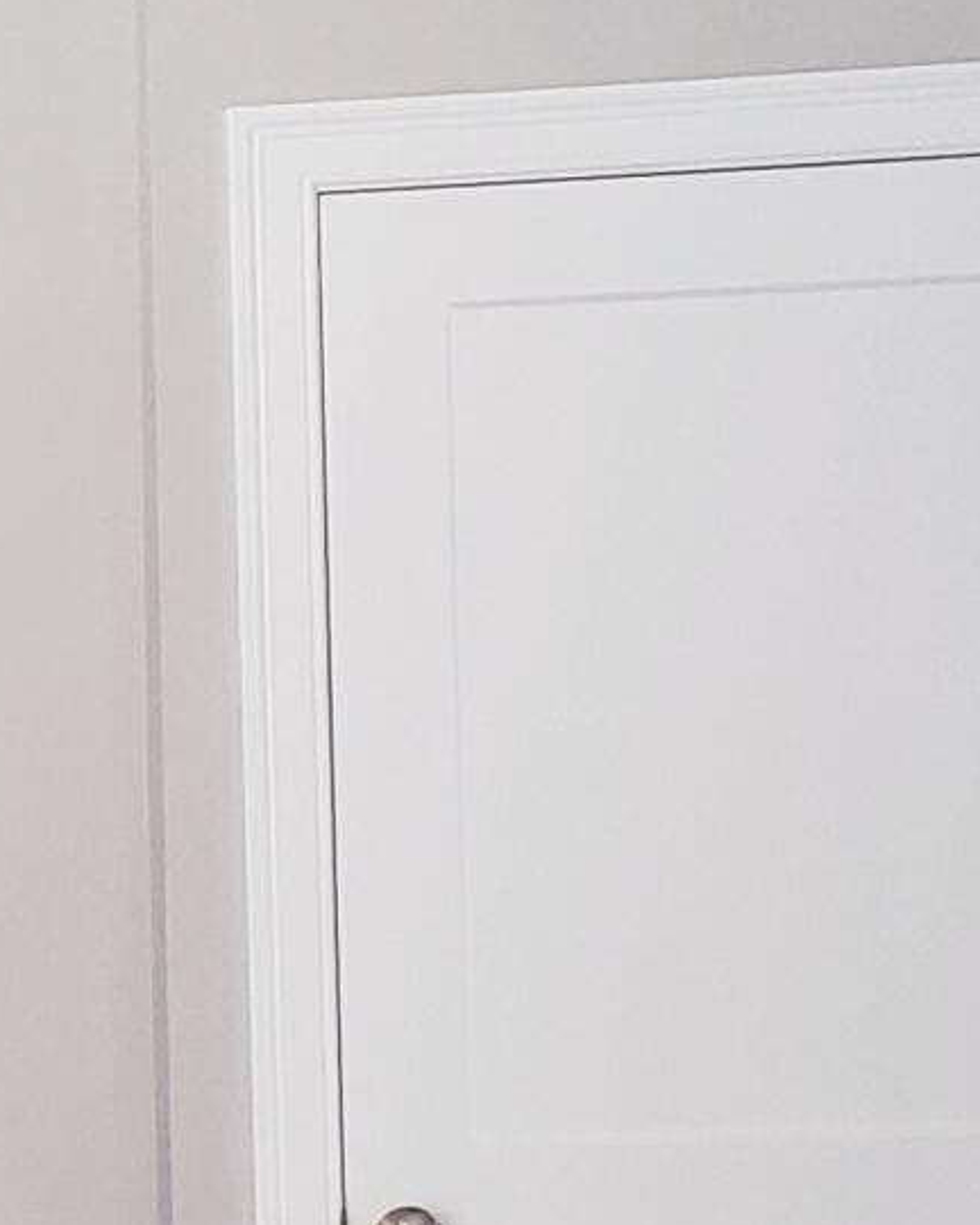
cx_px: -1819
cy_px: 1232
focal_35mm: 141
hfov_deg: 9.1
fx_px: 5112
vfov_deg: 13.5
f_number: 2.4
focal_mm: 4.3
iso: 125
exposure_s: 1/60
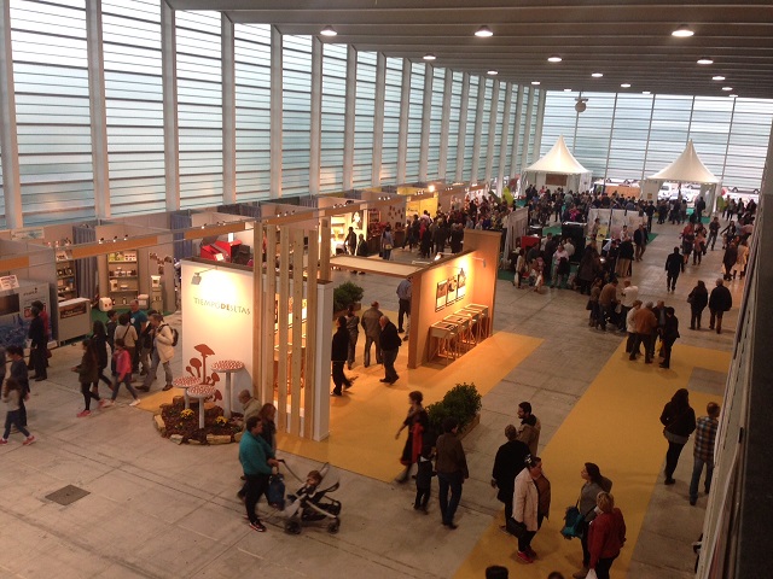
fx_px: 737
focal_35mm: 33
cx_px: 386
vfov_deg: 42.9
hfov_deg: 55.4
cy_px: 290
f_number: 2.4
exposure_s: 1/20
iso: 80
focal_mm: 4.12
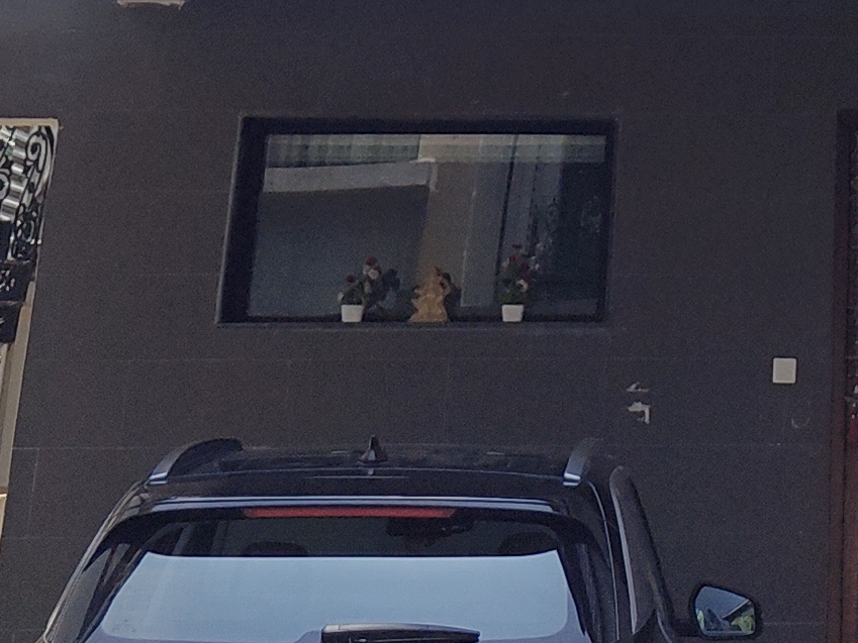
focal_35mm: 111
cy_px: -824
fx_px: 2752
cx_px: 1003
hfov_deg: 17.0
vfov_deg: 11.4
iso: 50
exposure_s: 1/4033
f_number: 1.6
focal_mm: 6.06
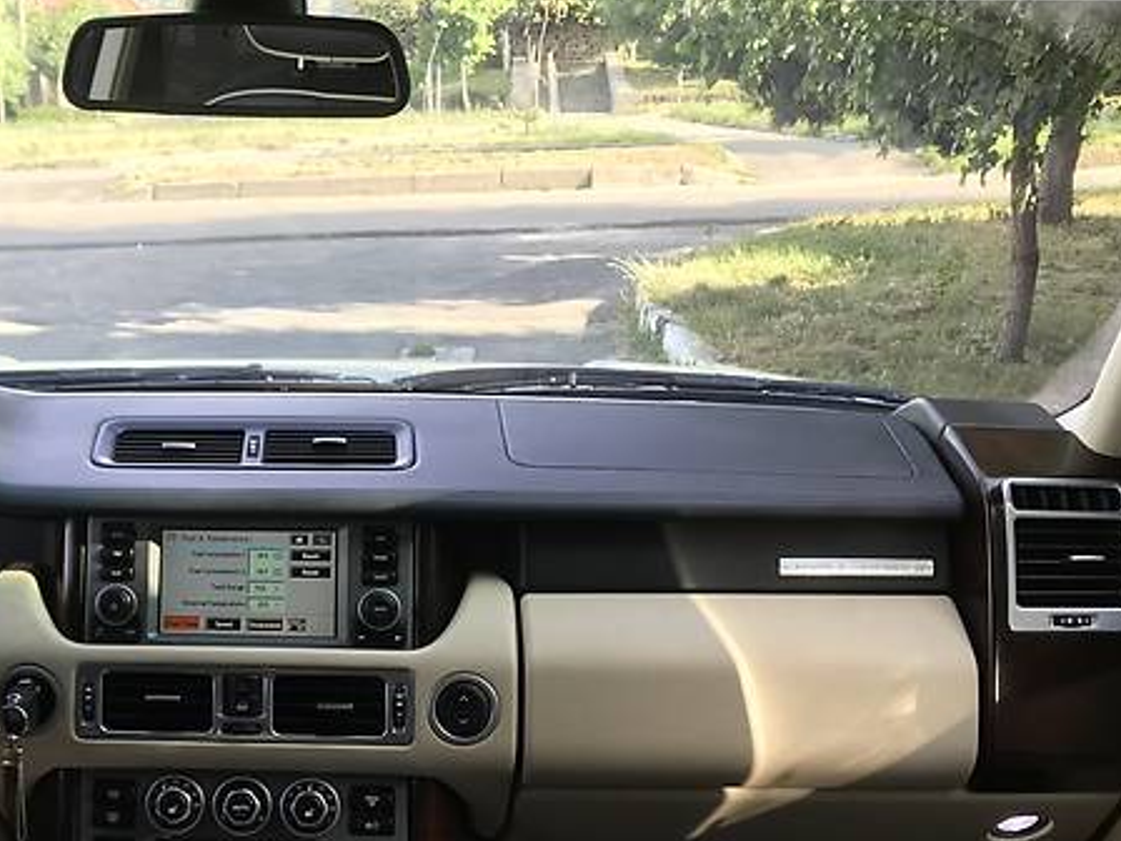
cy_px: 613
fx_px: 1619
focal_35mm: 50
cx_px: 215
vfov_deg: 28.7
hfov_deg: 36.8
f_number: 1.8
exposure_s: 1/155
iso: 20
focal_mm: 4
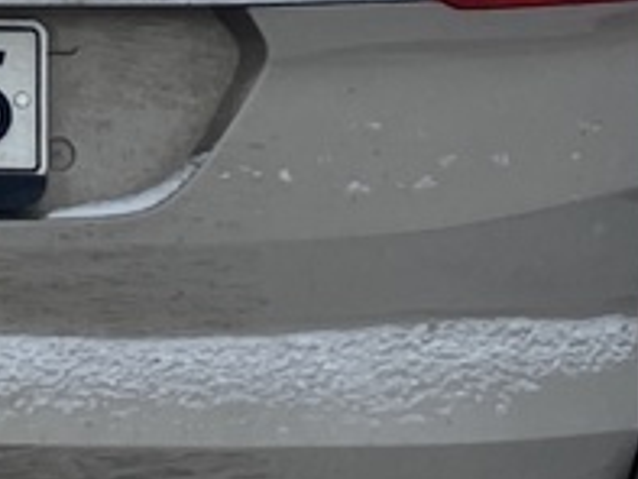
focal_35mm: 205
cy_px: -447
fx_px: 3781
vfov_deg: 7.0
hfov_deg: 9.4
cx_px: -304
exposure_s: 1/121
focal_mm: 3.99
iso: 32
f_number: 1.8
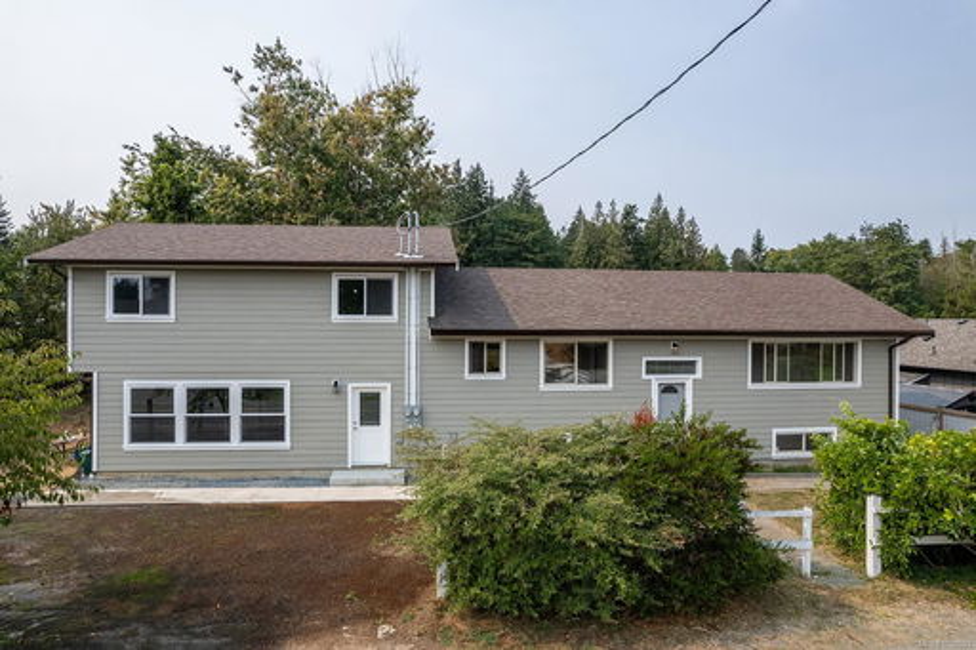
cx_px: 488
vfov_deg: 57.2
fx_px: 596
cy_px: 325
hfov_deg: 78.6
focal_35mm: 22
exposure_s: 1/2000
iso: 100
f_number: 2.8
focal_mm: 8.38
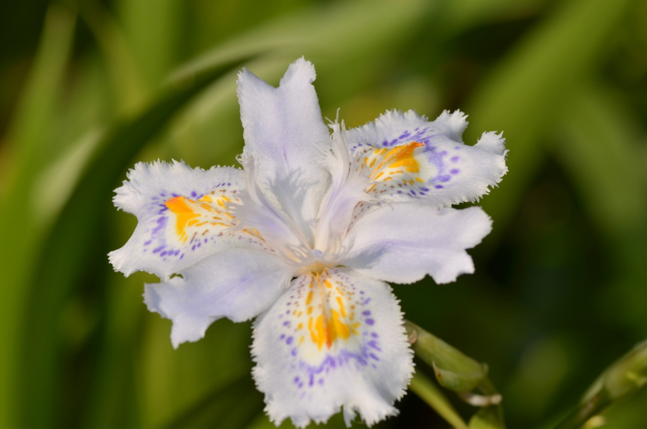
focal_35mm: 158
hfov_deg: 13.1
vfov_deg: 8.7
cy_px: 214
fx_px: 2824
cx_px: 324
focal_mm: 105
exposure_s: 1/250
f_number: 11
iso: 100
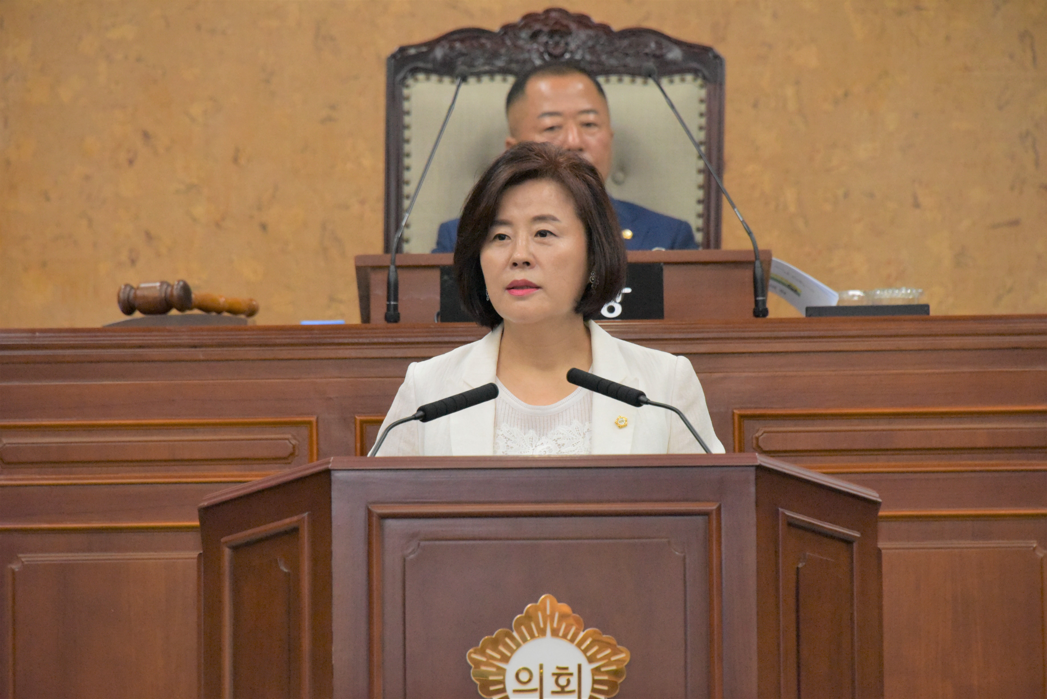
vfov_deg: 4.6
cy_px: 350
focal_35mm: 300
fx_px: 8727
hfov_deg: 6.9
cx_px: 524
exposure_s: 1/320
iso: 7200
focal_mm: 300
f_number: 9
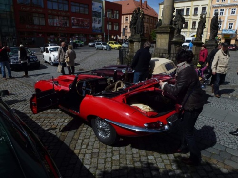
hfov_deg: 71.6
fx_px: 165
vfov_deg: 56.8
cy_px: 89
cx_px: 119
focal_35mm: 24
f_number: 4
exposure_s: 1/1600
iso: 100
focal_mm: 4.3
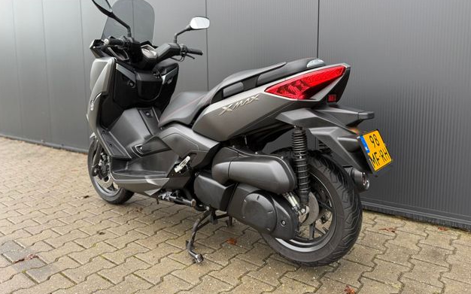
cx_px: 234
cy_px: 129
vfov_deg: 47.5
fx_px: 334
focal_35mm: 26
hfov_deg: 70.4
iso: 80
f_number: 1.78
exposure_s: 1/121
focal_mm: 6.76
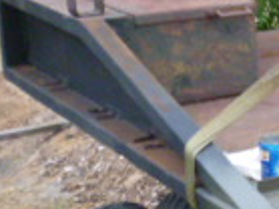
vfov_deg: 11.3
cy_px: 225
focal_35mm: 129
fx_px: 1039
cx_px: 504
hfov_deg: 13.7
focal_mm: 5
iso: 320
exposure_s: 1/60
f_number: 3.1
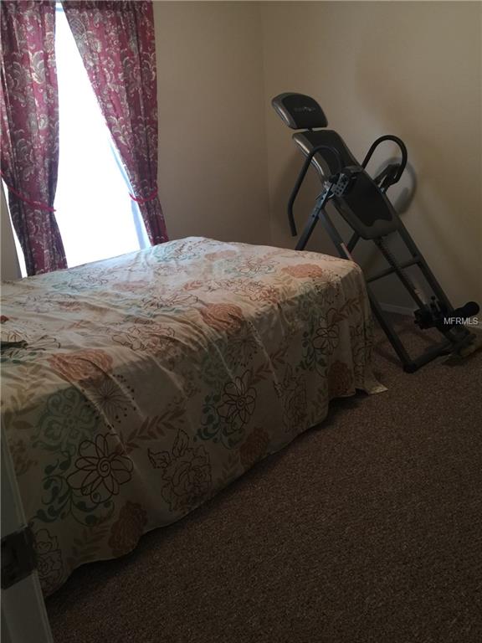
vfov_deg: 61.7
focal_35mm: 29
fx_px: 538
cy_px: 322
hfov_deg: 48.2
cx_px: 241
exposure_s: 1/15
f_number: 2.2
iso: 64
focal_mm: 4.15
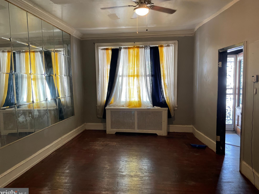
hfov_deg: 65.3
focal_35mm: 27
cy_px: 98
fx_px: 202
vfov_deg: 51.4
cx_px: 130
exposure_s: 1/60
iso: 200
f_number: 1.6
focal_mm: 4.2
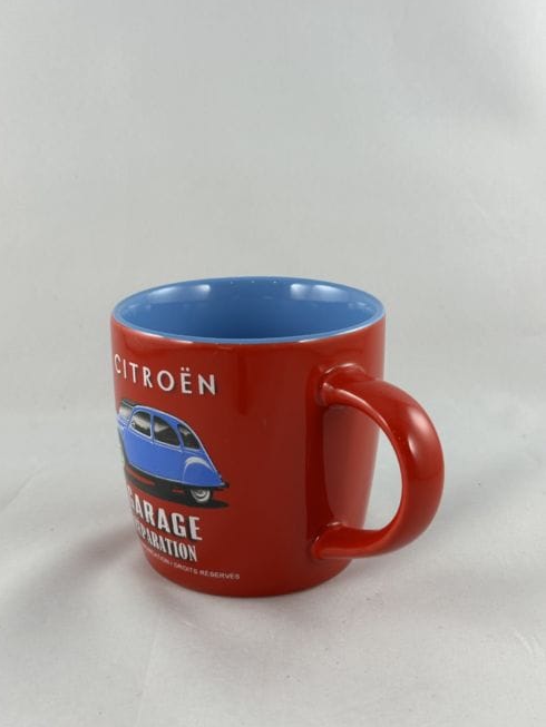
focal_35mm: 49
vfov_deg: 38.9
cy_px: 360
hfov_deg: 29.7
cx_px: 269
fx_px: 1030
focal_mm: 6.86
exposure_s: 1/100
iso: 64
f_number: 1.78
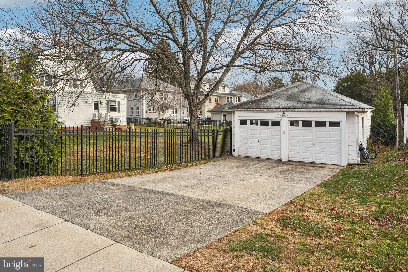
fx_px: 272
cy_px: 136
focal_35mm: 24
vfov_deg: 53.1
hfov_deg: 73.7
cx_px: 204
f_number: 8
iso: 500
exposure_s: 1/640
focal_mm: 24
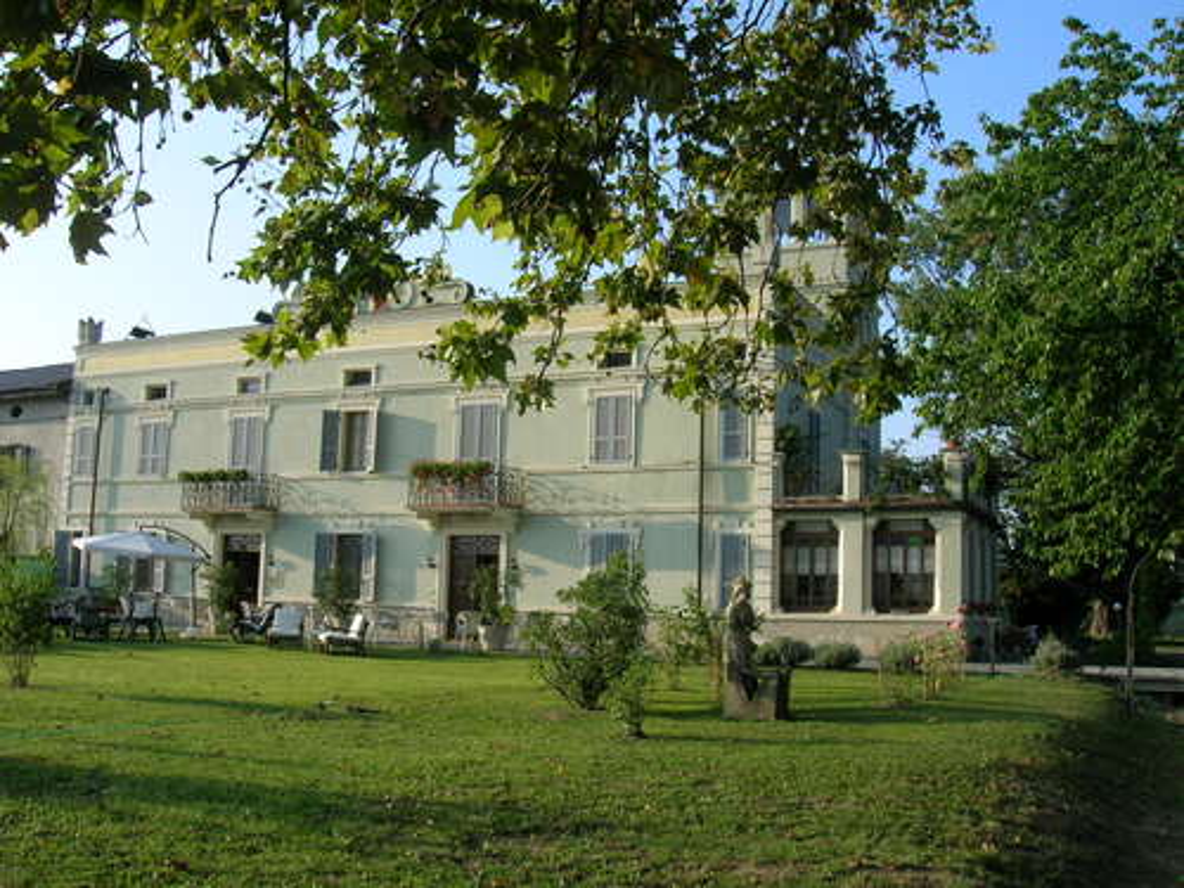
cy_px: 444
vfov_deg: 41.8
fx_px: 1163
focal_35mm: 34
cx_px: 592
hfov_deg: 54.0
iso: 50
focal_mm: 5.7
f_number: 4.9
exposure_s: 1/186
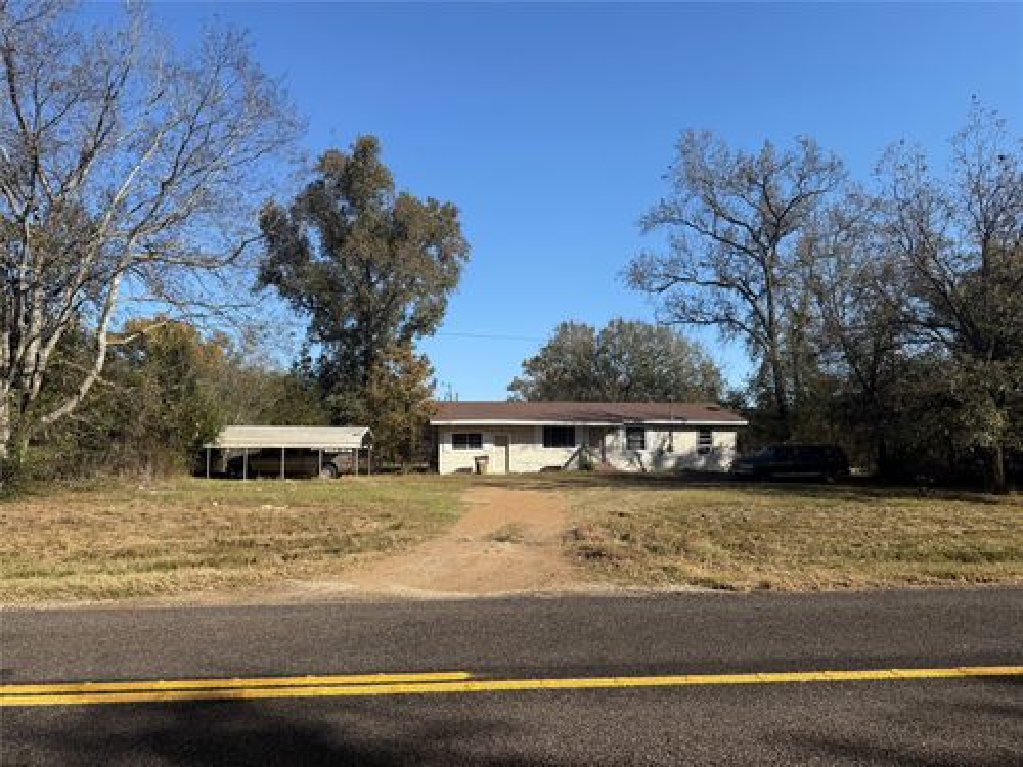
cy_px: 384
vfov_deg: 56.8
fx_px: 709
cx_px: 512
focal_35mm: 24
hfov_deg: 71.6
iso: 80
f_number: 1.78
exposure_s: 1/3953
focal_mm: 6.76
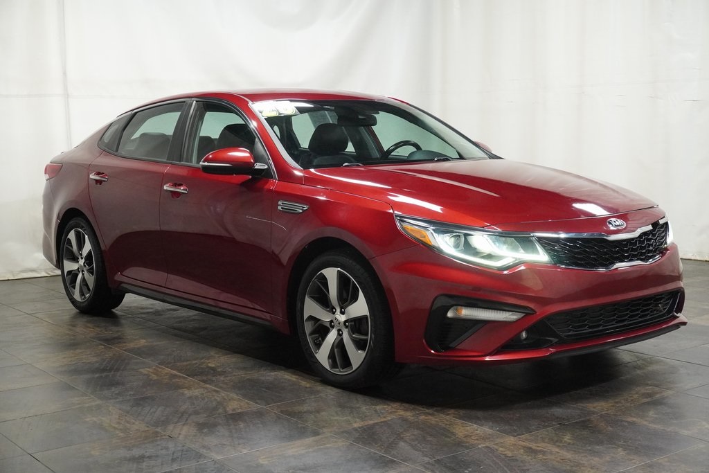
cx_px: 354
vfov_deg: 26.5
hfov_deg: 38.9
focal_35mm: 51
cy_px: 236
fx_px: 1004
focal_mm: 34
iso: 3200
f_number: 7.1
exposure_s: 1/100
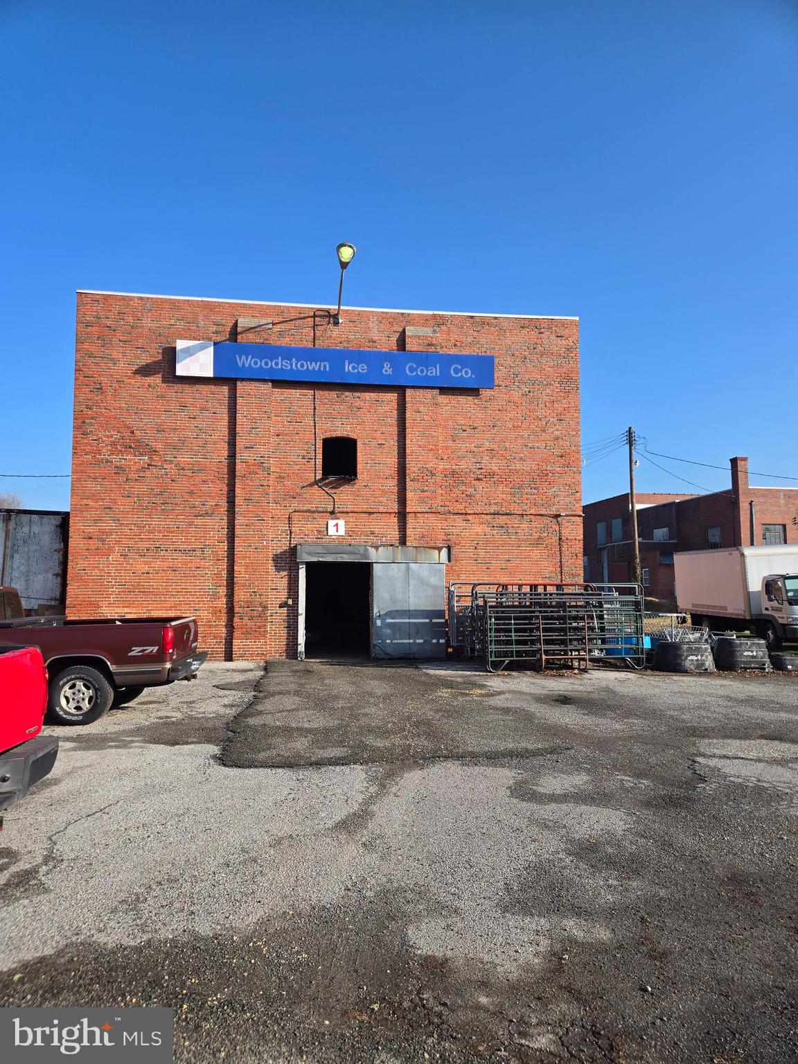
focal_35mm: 23
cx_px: 399
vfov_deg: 73.9
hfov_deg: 58.9
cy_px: 532
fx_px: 707
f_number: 1.8
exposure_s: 1/1297
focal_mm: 5.4
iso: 25
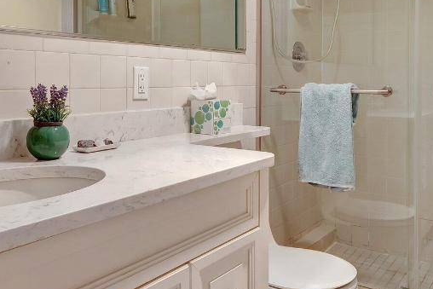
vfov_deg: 38.2
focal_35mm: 34
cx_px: 258
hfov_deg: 55.4
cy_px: 84
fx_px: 409
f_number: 8
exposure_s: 1/20
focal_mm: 10
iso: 1000
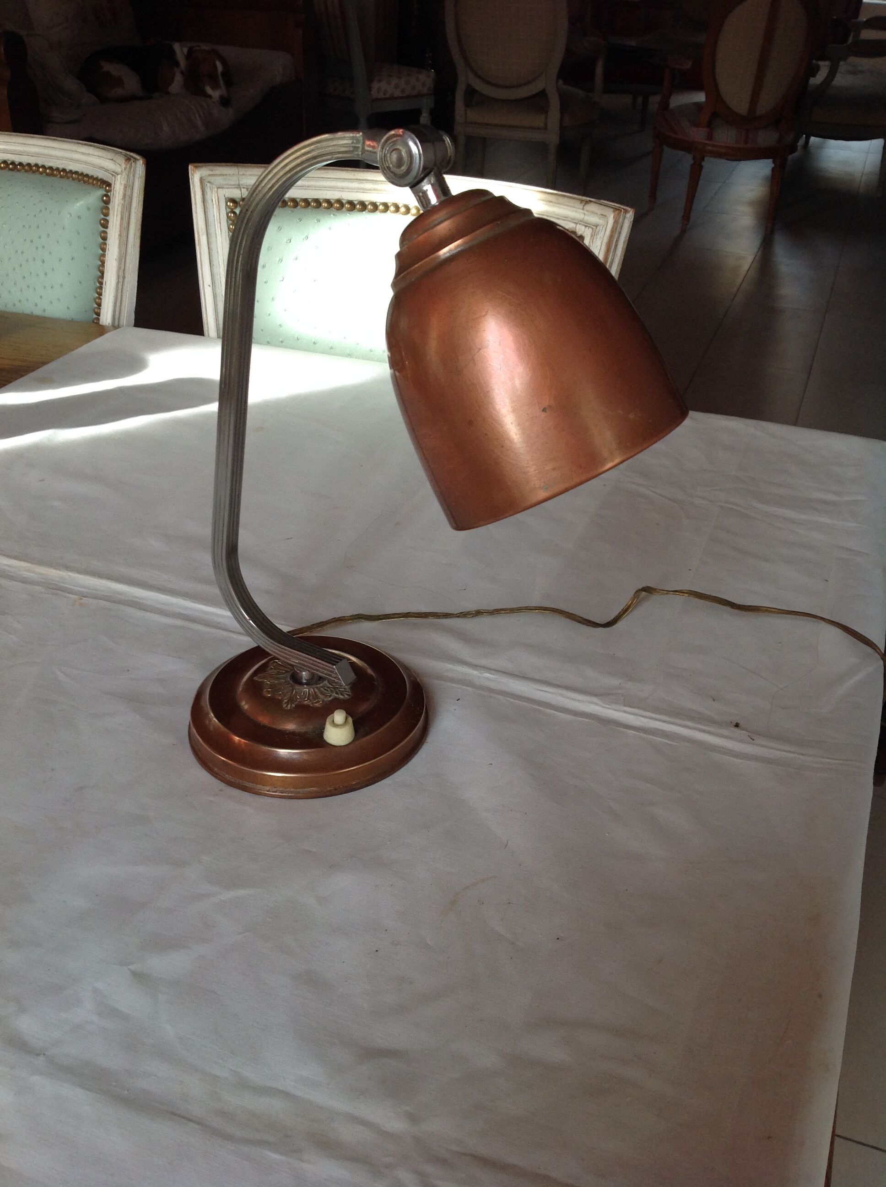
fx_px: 1198
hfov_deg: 40.6
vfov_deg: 52.7
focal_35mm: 35
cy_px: 594
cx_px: 443
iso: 80
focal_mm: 4.28
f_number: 2.4
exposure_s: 1/120
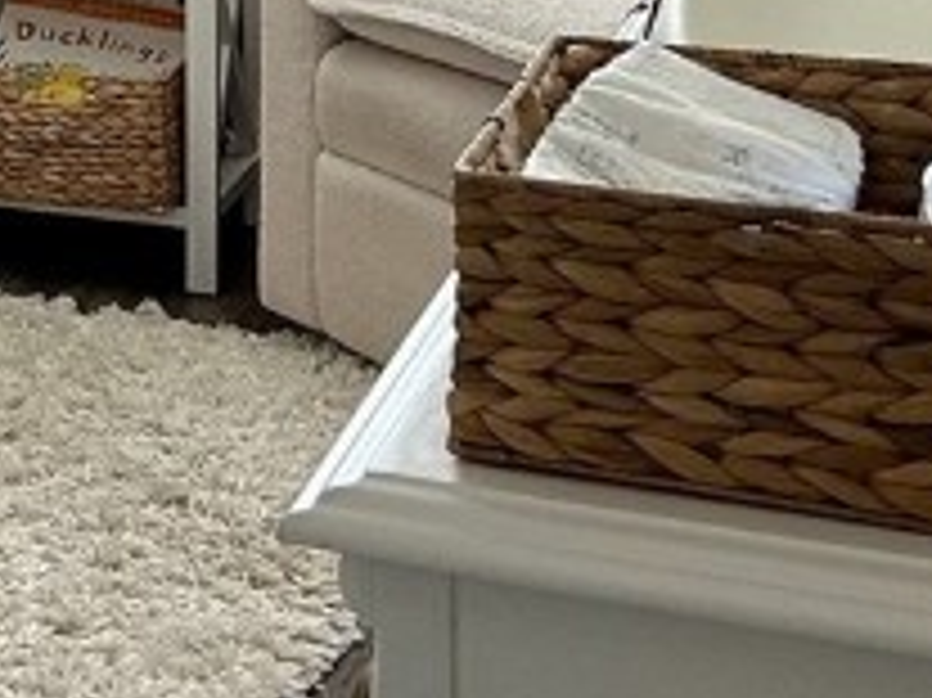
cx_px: -1018
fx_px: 3202
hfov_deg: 13.7
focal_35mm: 119
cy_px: -351
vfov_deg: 11.9
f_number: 1.78
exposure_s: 1/79
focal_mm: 6.86
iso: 250
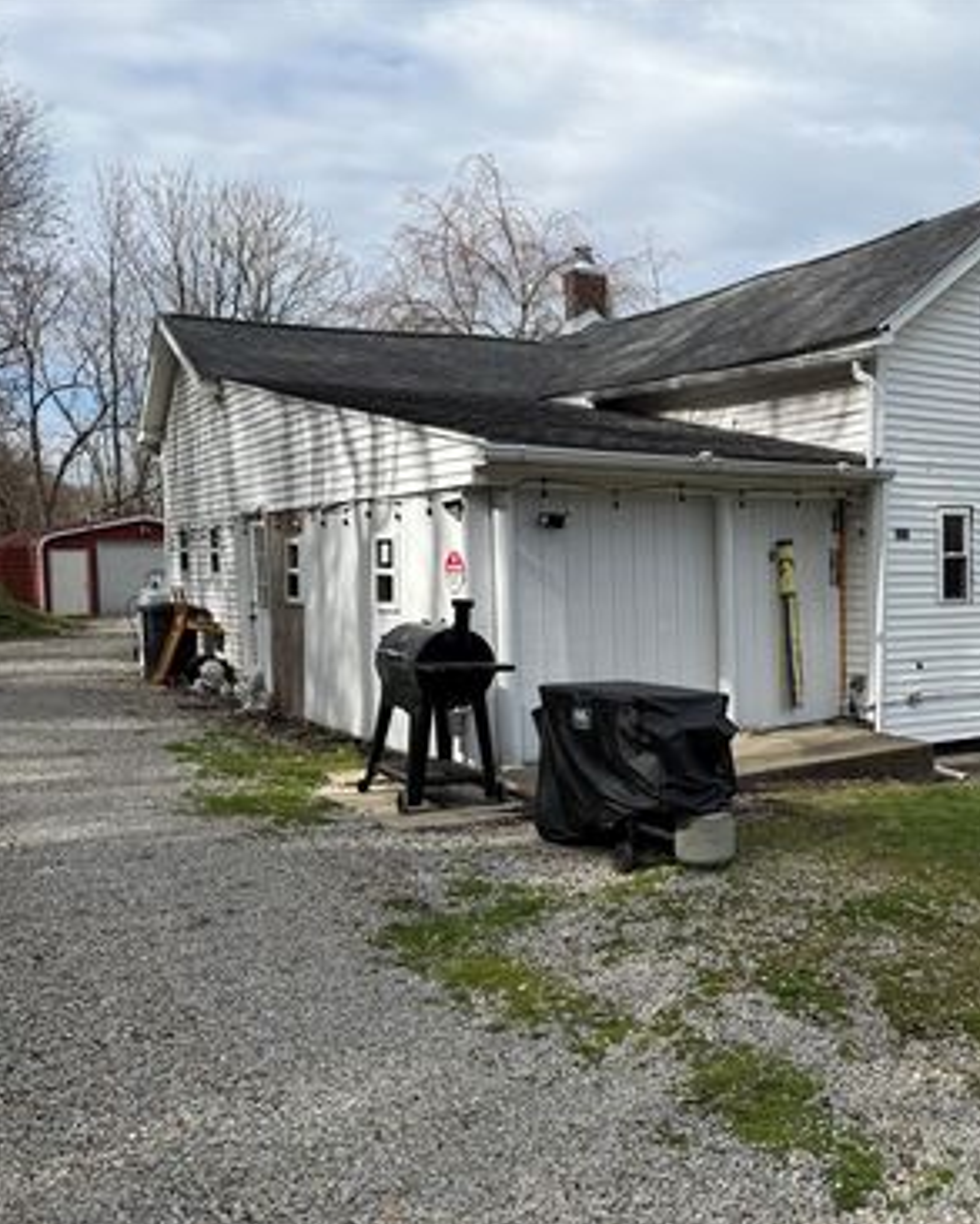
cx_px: 773
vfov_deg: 55.6
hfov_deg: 43.8
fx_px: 1160
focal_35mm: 32
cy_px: 620
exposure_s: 1/4673
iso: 80
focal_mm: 6.76
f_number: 1.78
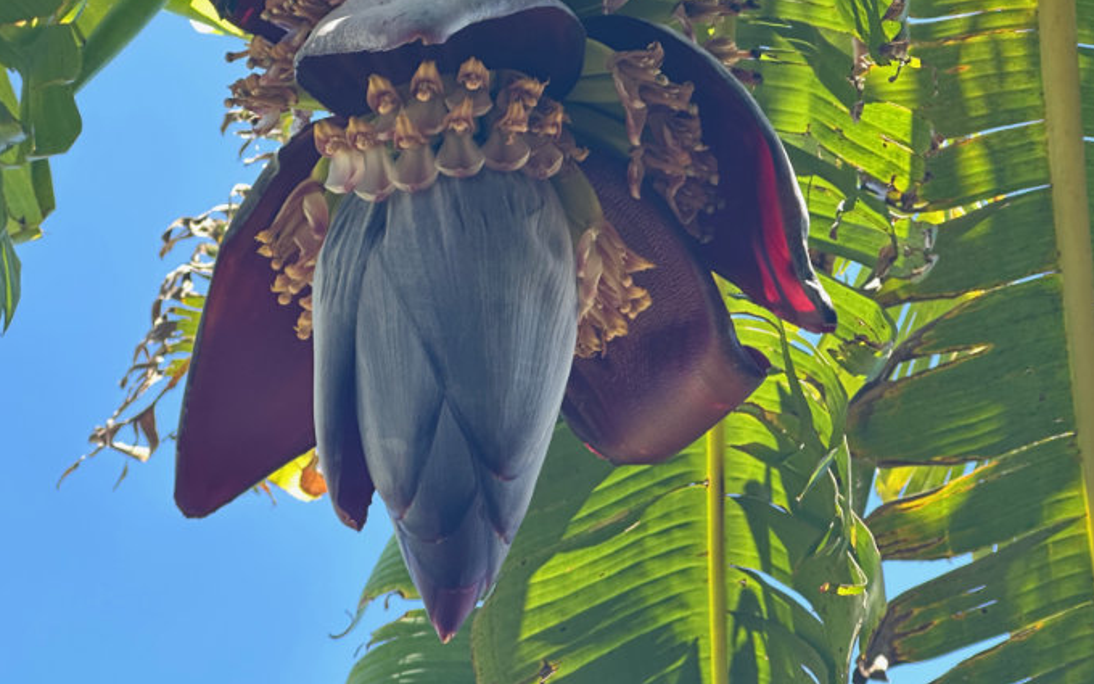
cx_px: 537
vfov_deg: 13.6
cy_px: 254
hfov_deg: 21.6
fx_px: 2862
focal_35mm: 96
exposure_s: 1/99
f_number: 2.8
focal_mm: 9
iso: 80
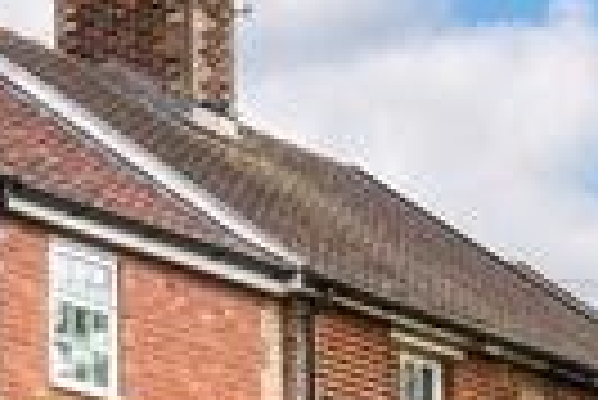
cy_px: 555
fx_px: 2561
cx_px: -782
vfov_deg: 8.8
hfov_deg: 11.3
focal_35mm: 154
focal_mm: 13.2
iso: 200
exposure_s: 1/640
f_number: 11
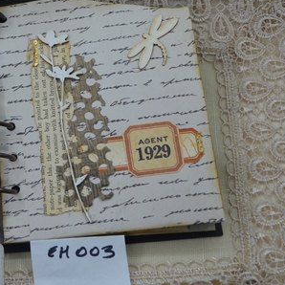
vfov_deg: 21.1
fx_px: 764
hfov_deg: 20.7
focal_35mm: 82
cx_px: 23
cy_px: 134
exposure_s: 1/60
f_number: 5.6
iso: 360
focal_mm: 24
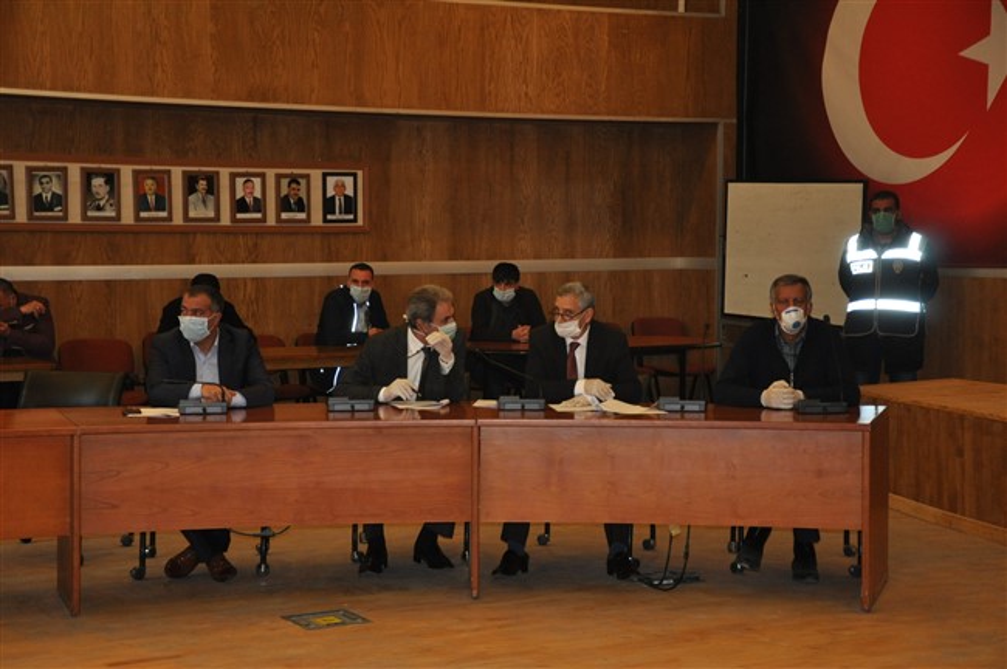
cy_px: 334
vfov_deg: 20.1
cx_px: 504
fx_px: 1886
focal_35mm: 68
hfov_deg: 29.9
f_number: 4.8
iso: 800
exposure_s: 1/60
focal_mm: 45
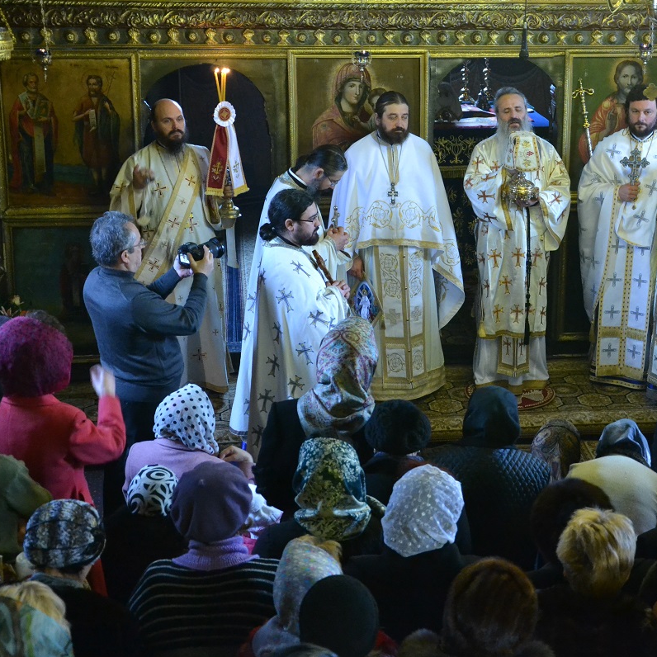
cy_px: 329
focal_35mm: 73
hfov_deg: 23.4
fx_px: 1568
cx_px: 491
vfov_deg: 23.7
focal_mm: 38
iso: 3200
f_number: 4.5
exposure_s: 1/30
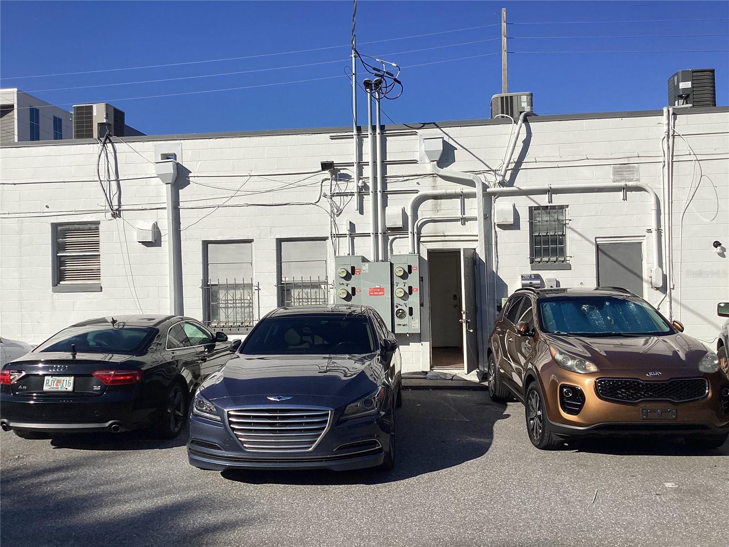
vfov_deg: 45.4
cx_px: 364
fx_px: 653
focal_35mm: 31
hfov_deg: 58.4
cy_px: 274
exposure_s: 1/2809
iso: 25
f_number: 2.4
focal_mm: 3.3
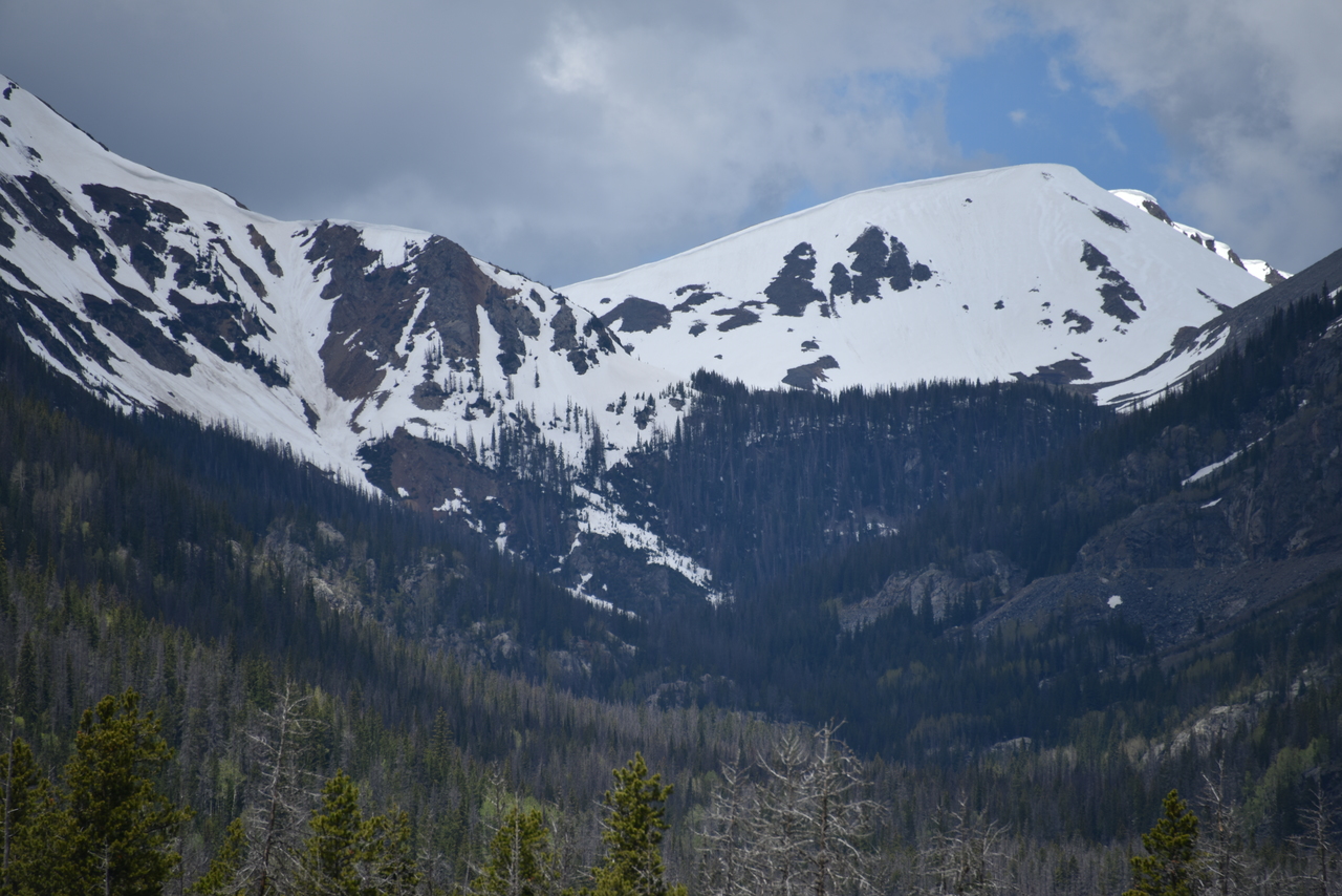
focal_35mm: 300
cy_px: 448
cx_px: 671
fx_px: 11185
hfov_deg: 6.9
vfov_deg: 4.6
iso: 100
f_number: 5.6
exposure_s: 1/640
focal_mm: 300
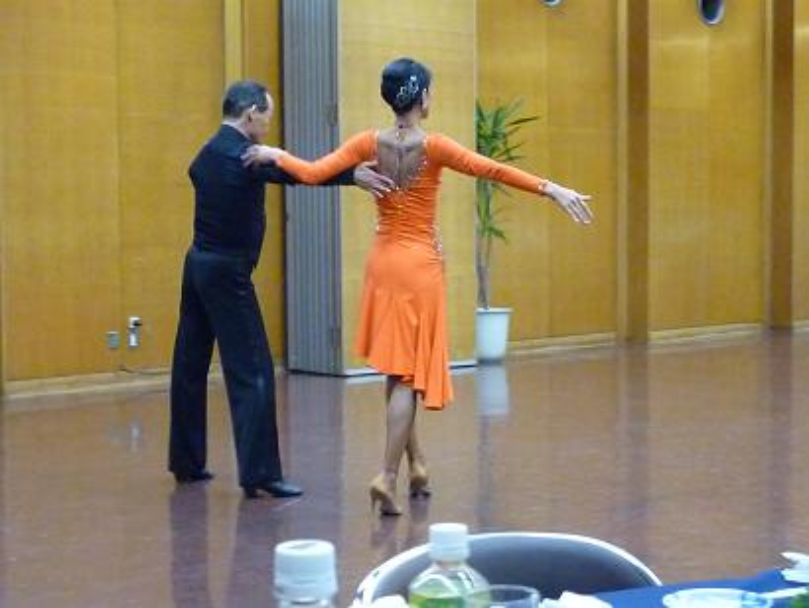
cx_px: 404
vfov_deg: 21.0
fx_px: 1637
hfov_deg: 27.8
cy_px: 304
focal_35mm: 70
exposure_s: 1/30
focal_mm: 12.5
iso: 3200
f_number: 5
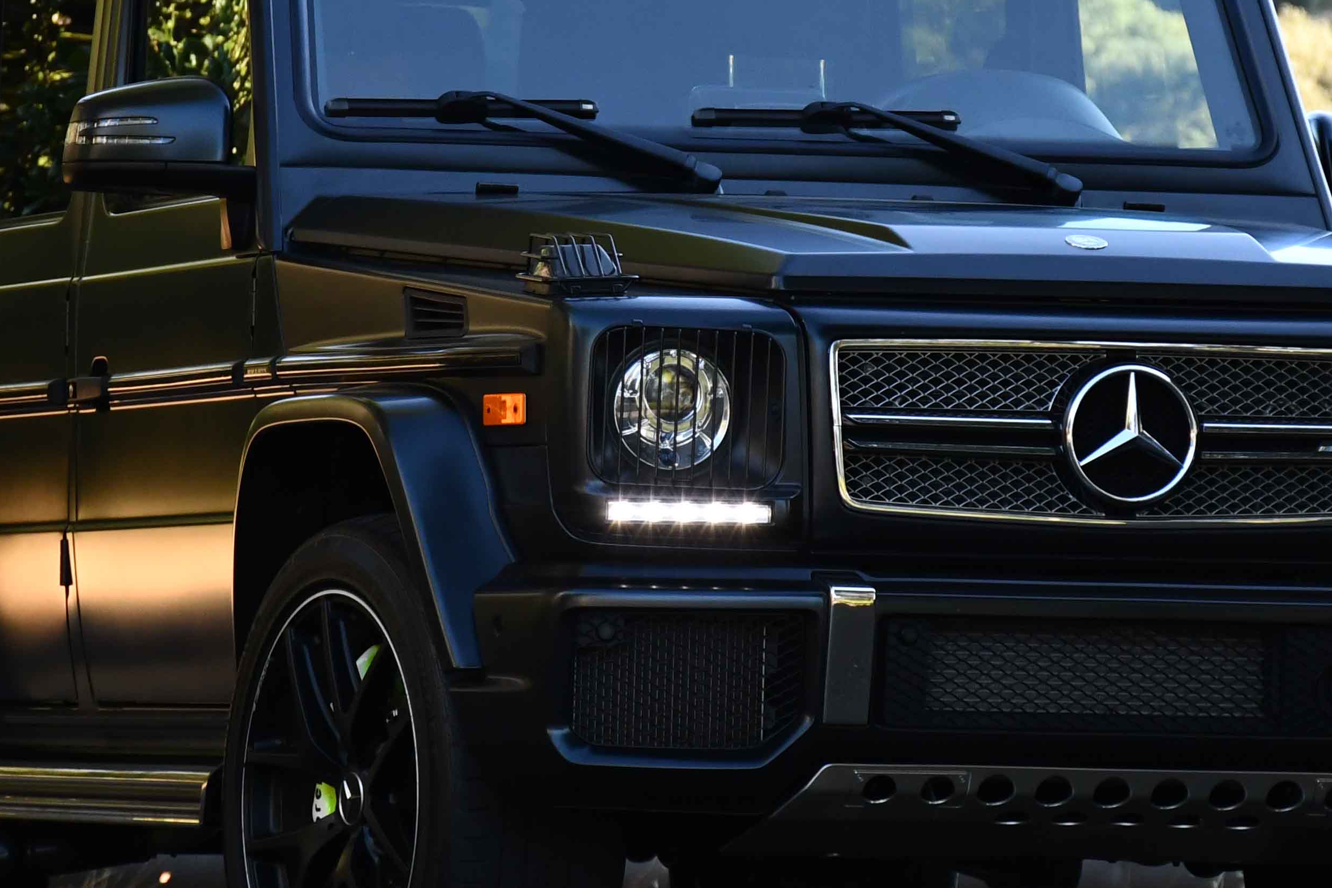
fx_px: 10507
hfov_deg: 7.3
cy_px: 355
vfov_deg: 4.8
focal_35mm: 284
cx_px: 716
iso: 800
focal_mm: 85
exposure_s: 1/400
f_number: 5.3
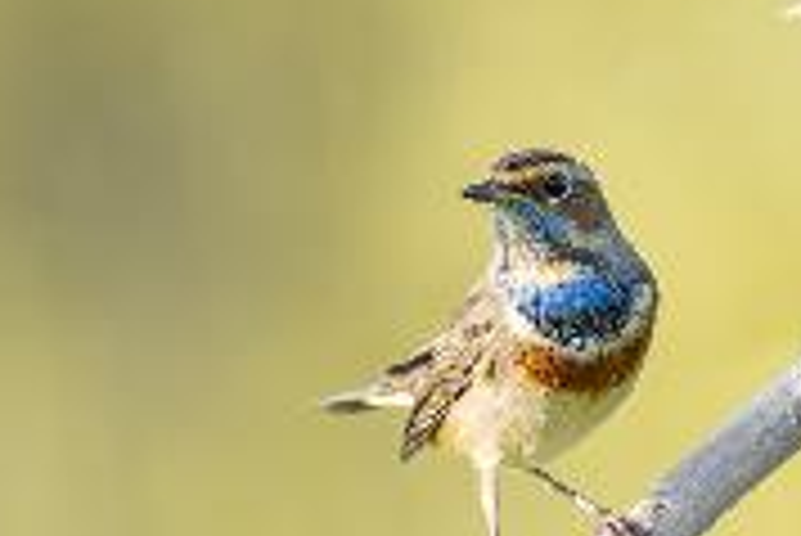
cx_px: 756
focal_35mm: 1266
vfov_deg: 1.1
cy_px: 97
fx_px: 28191
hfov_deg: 1.6
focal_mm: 500
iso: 400
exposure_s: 1/500
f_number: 5.6
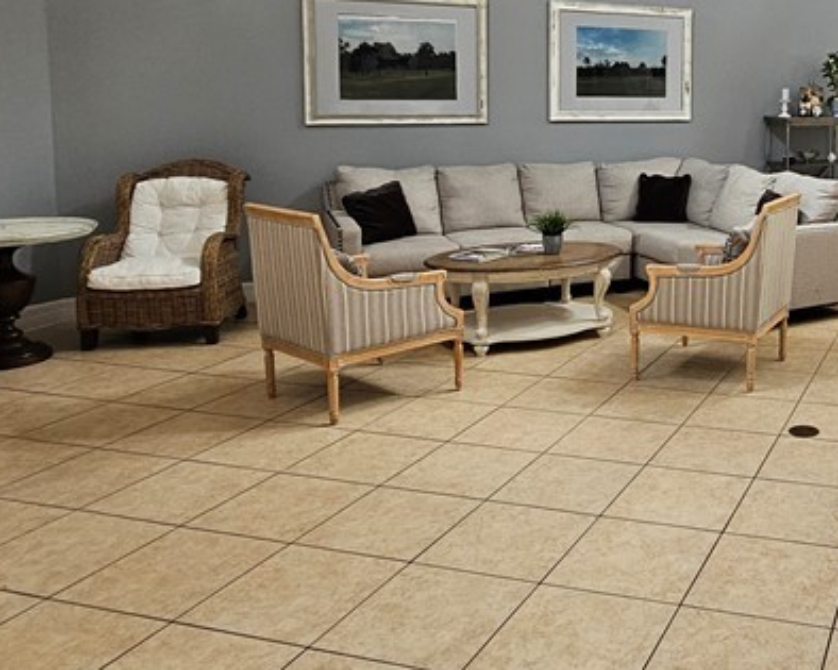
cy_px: 164
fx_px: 818
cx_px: 757
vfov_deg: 43.1
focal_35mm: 33
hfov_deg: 48.4
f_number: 2.2
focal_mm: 2.2
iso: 160
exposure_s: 1/60
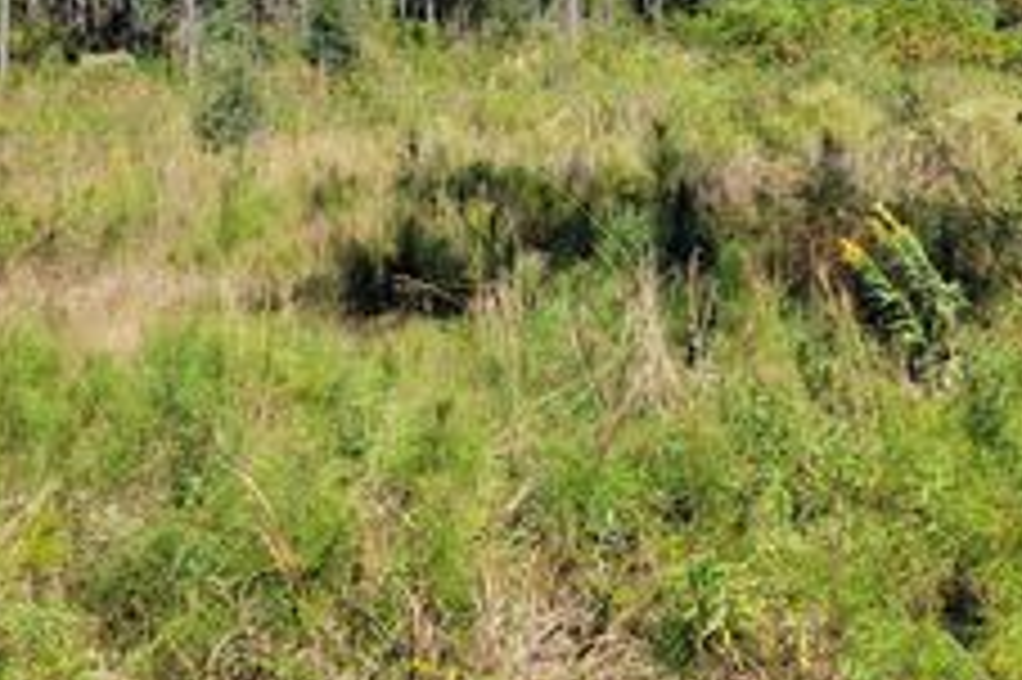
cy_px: 2
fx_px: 1560
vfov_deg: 23.6
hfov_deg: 36.3
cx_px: 513
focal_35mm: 55
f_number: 1.8
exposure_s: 1/661
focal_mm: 6.7
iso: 16
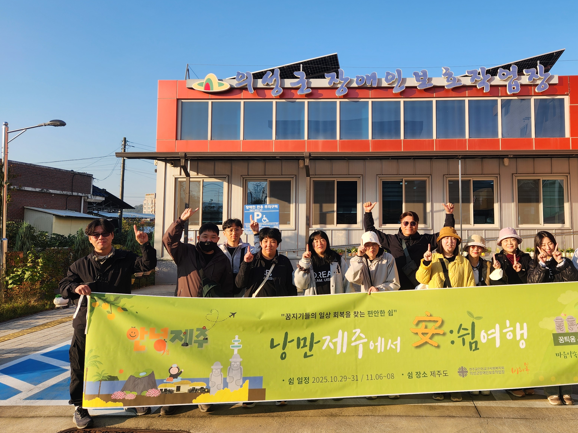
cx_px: 370
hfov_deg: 59.0
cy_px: 193
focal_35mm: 30
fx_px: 501
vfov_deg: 46.7
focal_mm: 5.4
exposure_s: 1/752
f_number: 1.8
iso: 20
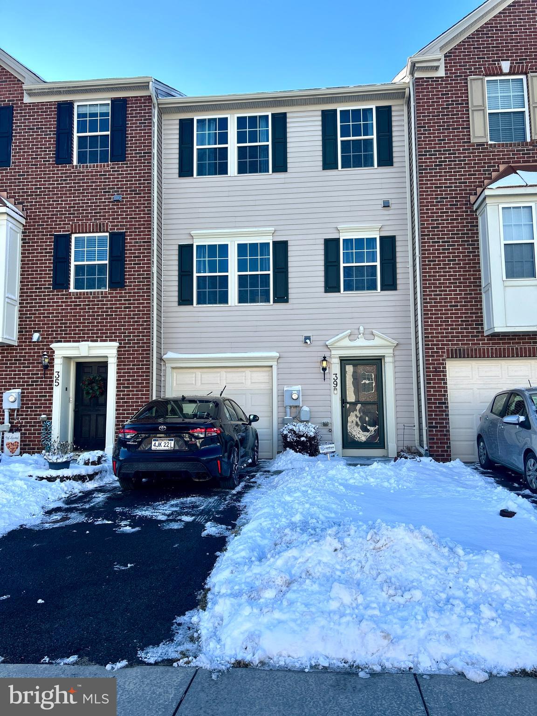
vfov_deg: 67.3
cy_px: 358
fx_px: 538
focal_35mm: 26
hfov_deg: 53.1
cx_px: 268
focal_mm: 5.7
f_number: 1.5
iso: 50
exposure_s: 1/1808
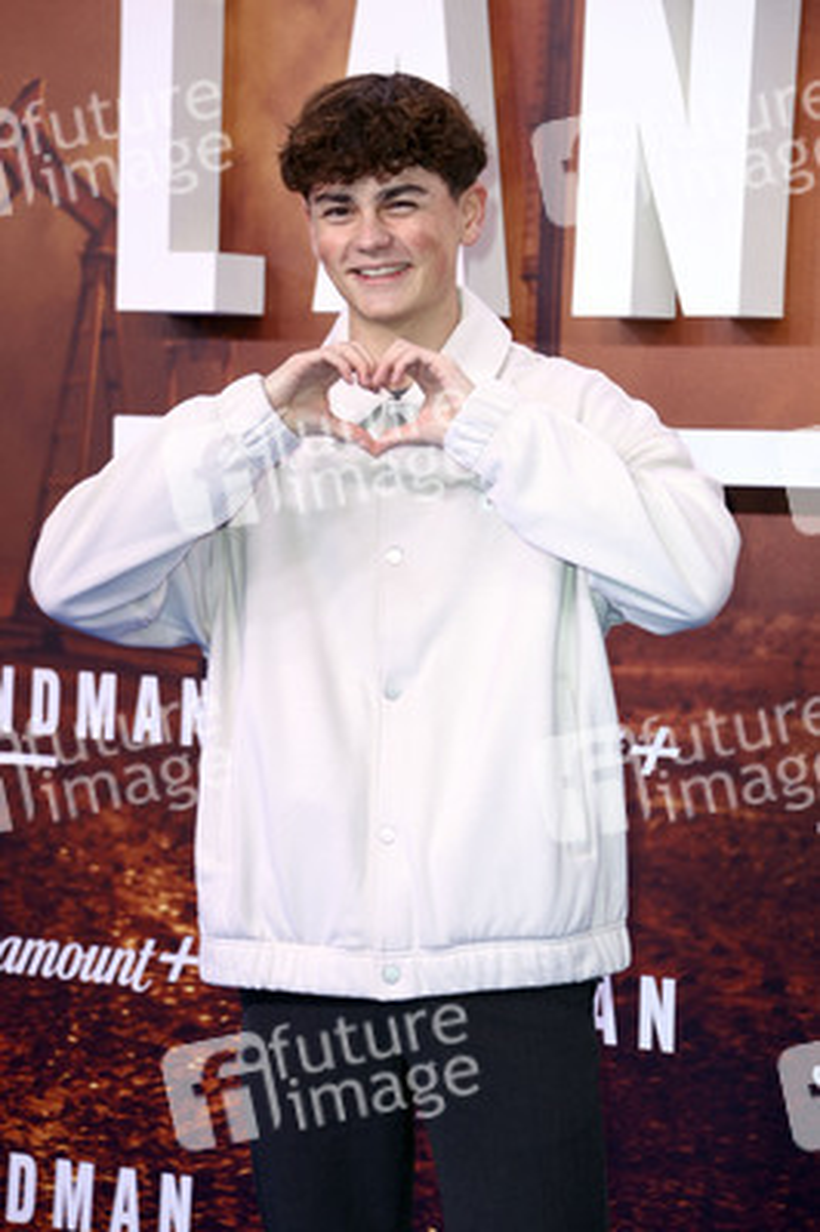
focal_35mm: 122
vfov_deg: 16.8
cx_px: 410
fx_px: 4175
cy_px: 616
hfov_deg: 11.2
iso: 640
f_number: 5.6
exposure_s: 1/200
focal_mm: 122
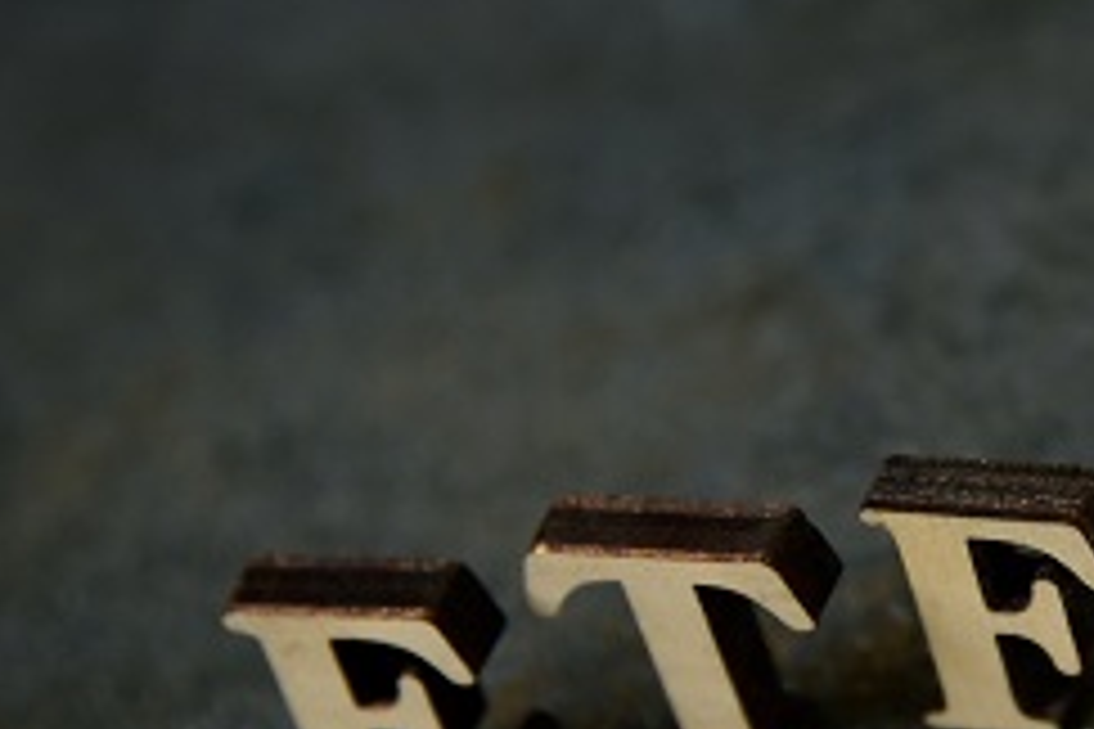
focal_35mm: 247
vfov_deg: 5.6
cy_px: 430
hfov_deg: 8.3
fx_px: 7505
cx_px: 1080
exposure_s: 1/80
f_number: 5
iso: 800
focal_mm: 120
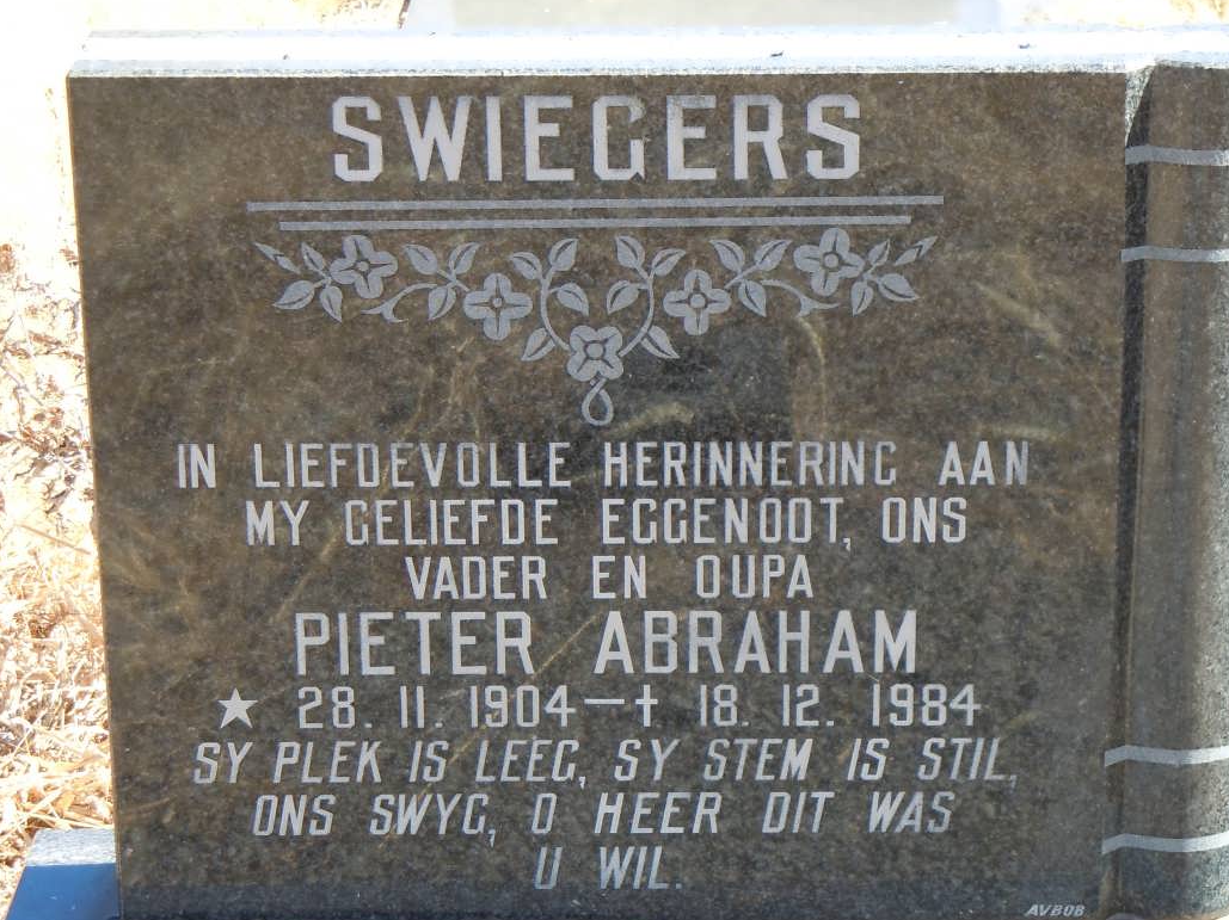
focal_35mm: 119
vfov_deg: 12.4
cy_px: 511
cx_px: 676
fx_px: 4223
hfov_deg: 16.6
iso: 200
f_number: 4.5
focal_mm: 18.3
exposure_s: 1/200
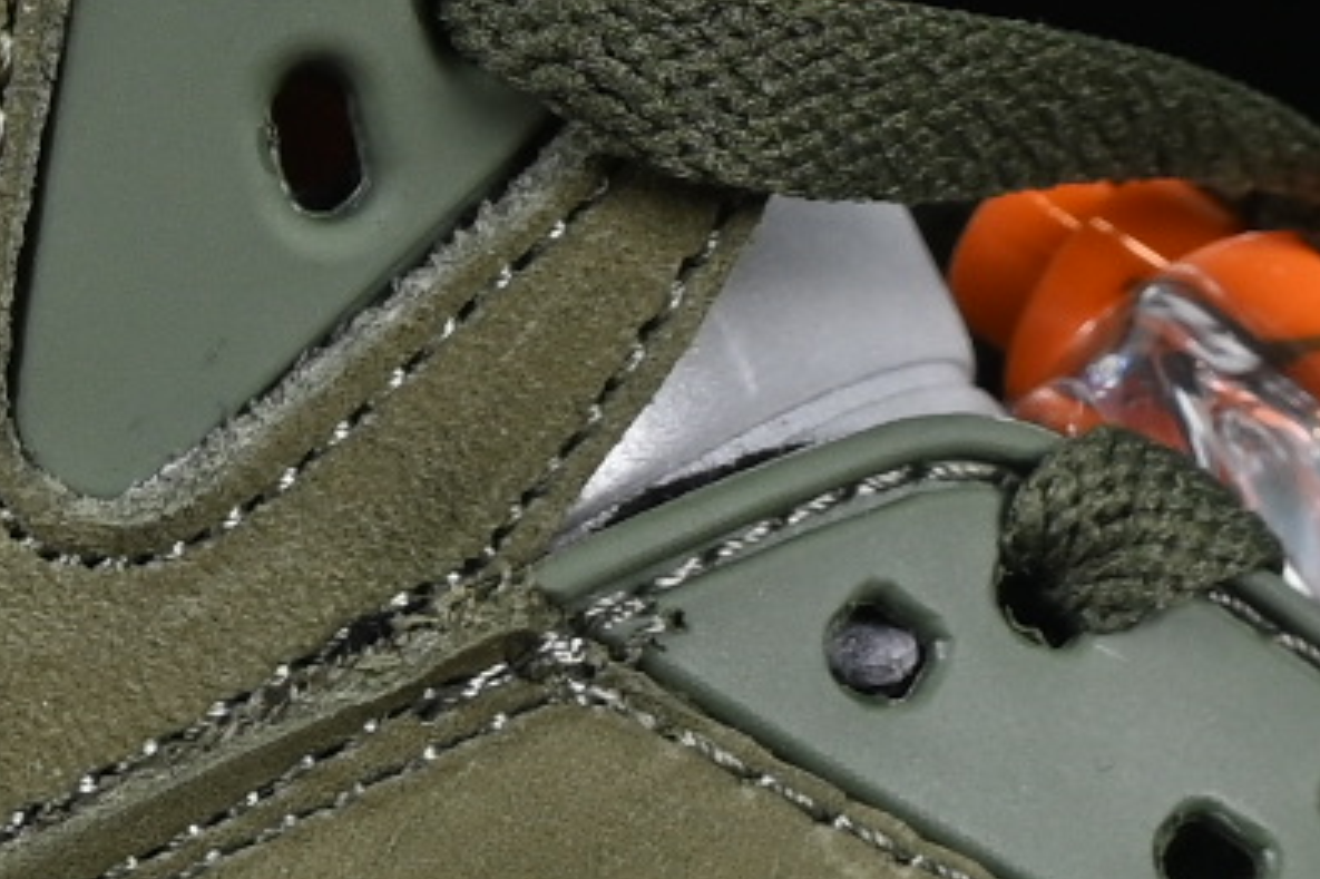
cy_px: 1350
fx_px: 19388
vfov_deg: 2.6
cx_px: 1166
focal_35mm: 529
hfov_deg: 3.9
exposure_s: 1/60
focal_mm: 50
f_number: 6.3
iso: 160
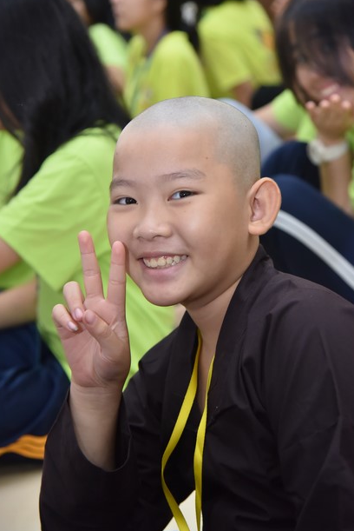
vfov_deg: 24.5
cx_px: 180
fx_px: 1223
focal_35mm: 83
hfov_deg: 16.5
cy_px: 256
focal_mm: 78
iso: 2000
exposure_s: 1/160
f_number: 4.5
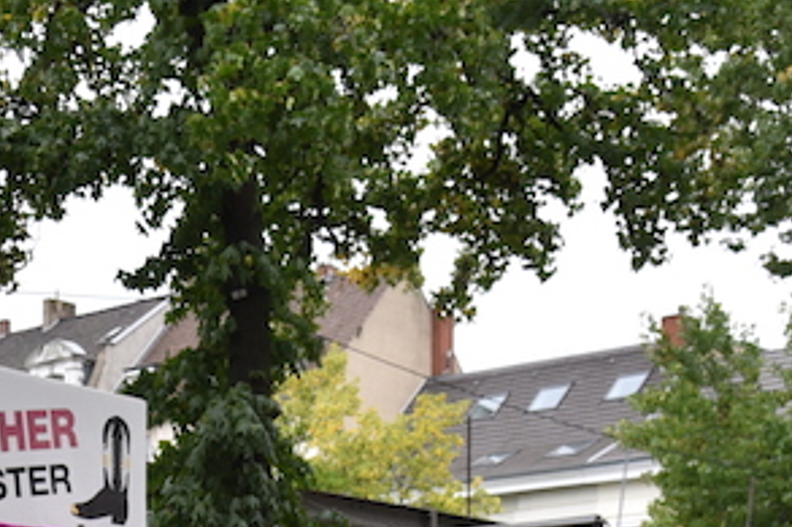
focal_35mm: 105
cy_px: 792
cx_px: -208
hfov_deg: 18.3
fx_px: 2309
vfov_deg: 12.4
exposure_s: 1/125
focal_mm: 30
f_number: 5.6
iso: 400
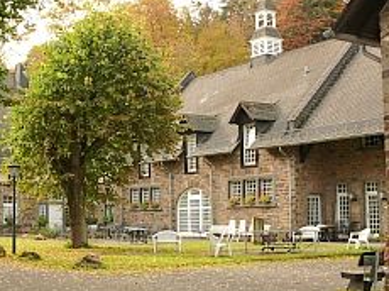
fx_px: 685
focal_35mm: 61
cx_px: 107
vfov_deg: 24.0
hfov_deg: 31.3
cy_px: 157
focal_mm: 7.4
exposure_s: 1/200
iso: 200
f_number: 5
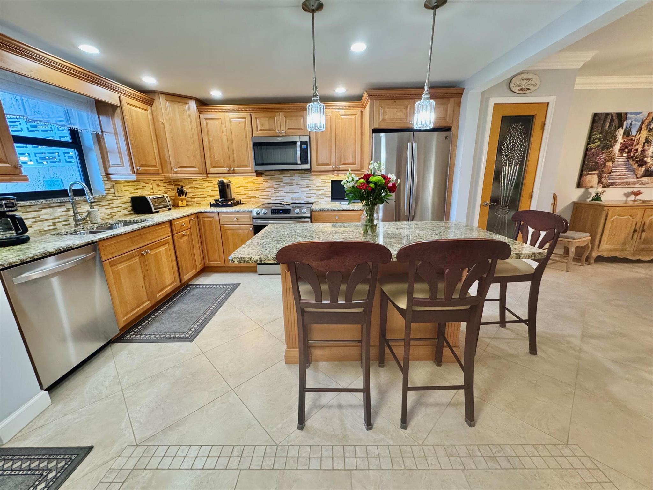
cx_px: 326
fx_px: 264
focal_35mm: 14
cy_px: 245
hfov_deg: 102.1
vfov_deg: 85.7
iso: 250
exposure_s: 1/60
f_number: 2.2
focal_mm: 2.22
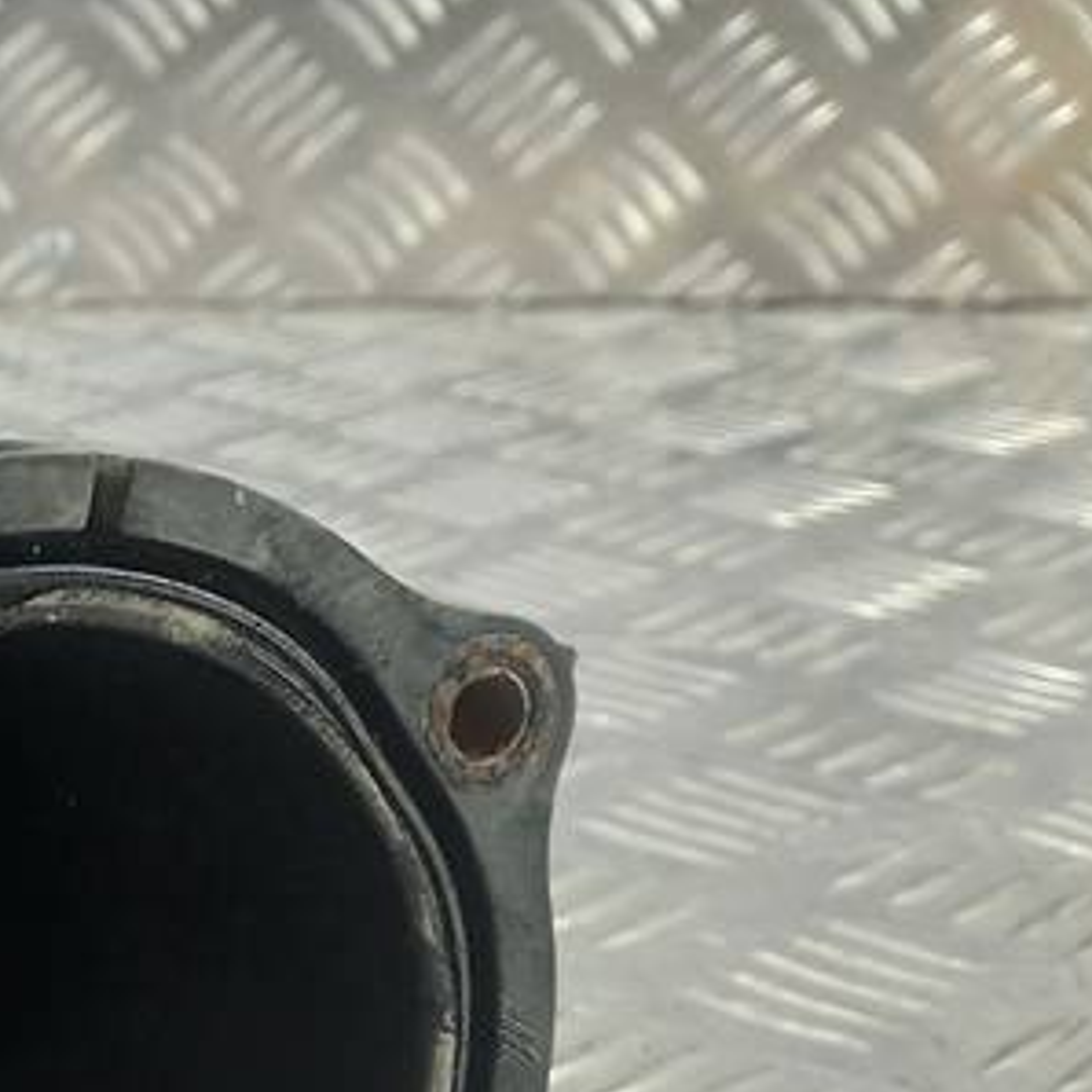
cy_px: 777
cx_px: -388
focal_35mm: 76
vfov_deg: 22.6
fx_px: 2712
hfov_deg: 20.5
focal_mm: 4.6
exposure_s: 1/50
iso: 160
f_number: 1.8
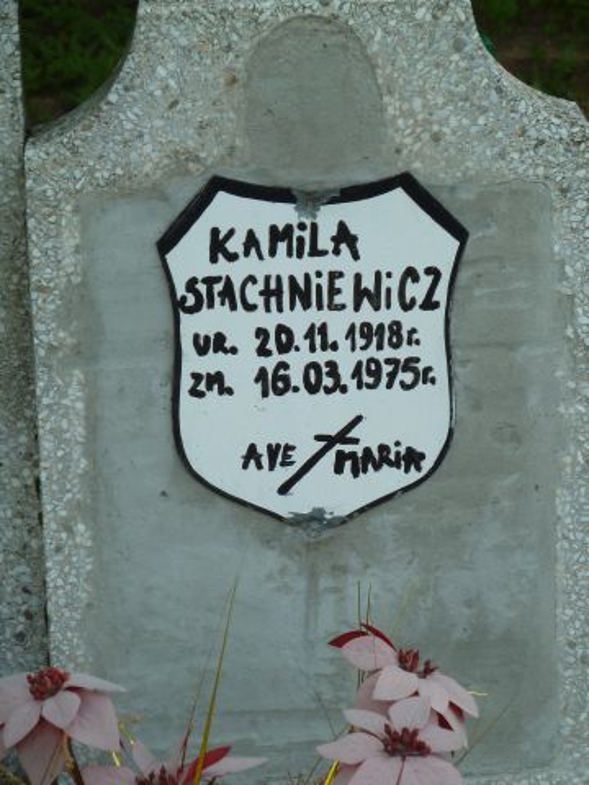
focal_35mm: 158
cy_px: 392
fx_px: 3585
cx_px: 294
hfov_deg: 9.4
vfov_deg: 12.5
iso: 80
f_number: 4.5
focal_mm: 25.9
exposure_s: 1/160
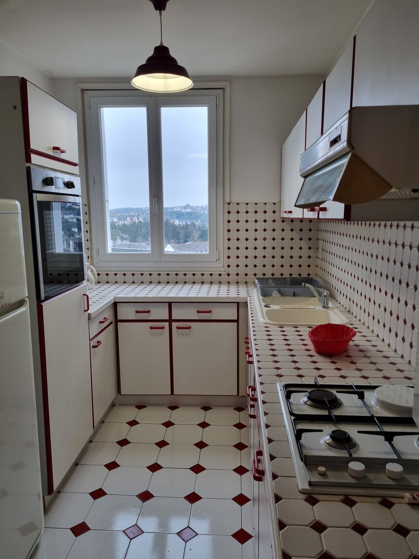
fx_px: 420
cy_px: 280
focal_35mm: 26
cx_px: 210
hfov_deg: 53.1
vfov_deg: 67.3
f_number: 1.8
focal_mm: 5.4
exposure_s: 1/126
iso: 50
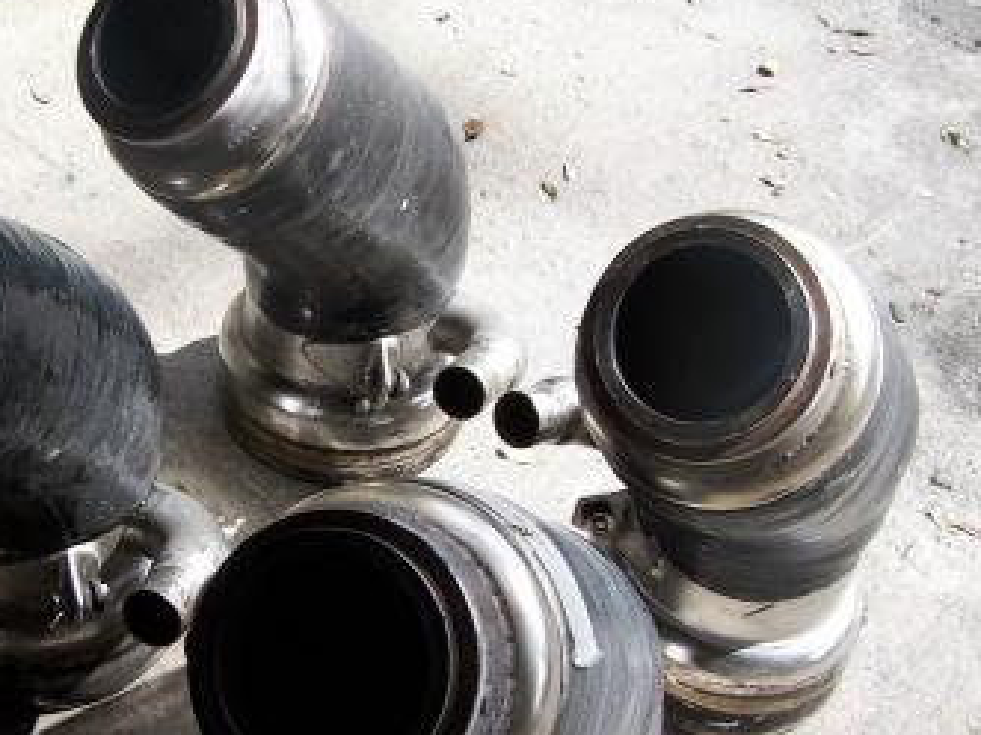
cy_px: 437
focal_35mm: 62
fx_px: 1756
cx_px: 270
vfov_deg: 23.6
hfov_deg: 30.8
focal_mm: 6.3
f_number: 4
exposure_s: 1/350
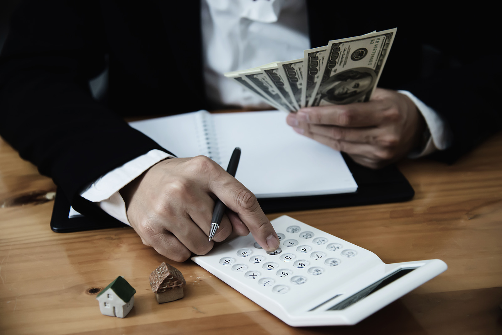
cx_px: 251
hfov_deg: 34.5
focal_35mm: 58
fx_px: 809
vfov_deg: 23.4
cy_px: 168
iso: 2000
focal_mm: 58
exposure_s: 1/160
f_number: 4
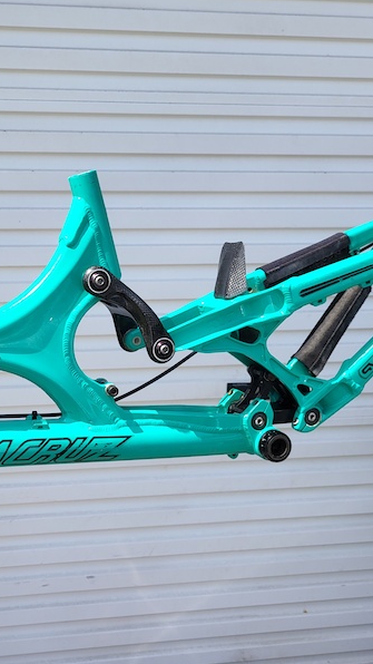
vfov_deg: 52.8
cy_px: 331
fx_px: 669
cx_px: 72
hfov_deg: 30.4
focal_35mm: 38
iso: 40
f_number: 1.8
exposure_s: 1/919
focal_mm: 5.4
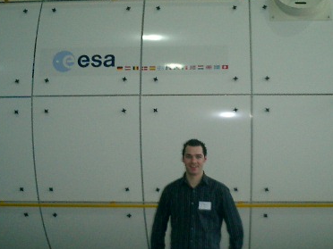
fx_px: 596
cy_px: 132
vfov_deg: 23.6
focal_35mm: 62
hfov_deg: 31.2
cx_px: 187
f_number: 3.2
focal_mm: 7.5
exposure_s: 1/30
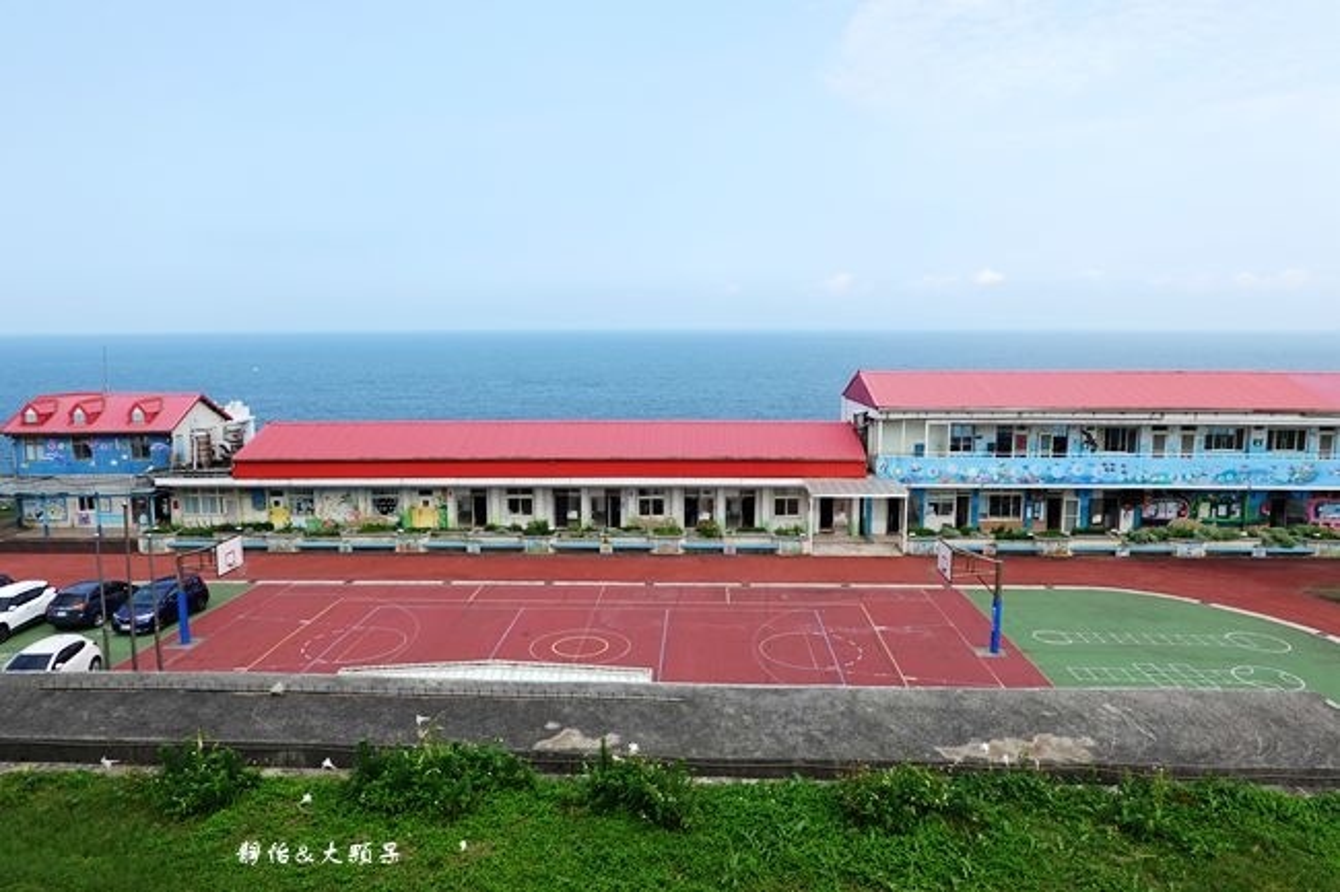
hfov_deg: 73.8
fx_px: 893
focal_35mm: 24
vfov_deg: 53.1
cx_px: 670
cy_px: 446
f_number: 5.6
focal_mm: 9
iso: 125
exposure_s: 1/400
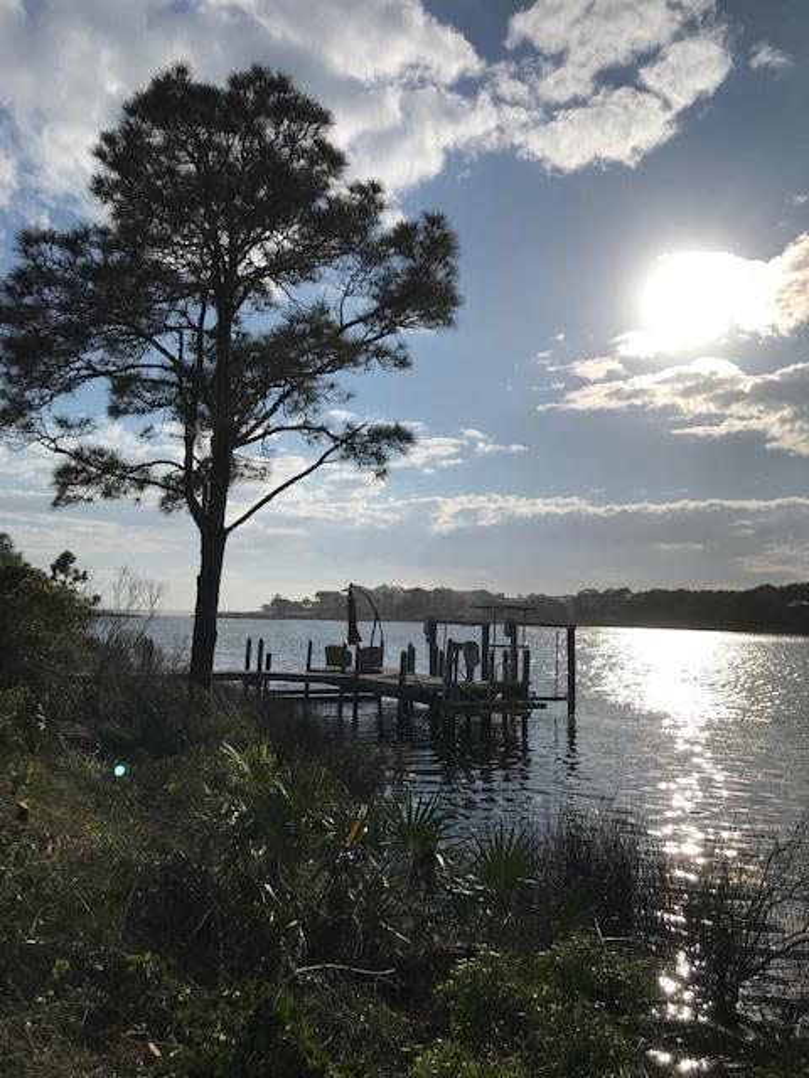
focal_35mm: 28
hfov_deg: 49.7
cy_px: 539
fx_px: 873
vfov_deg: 63.4
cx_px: 404
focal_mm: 3.99
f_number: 1.8
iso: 25
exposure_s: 1/16129
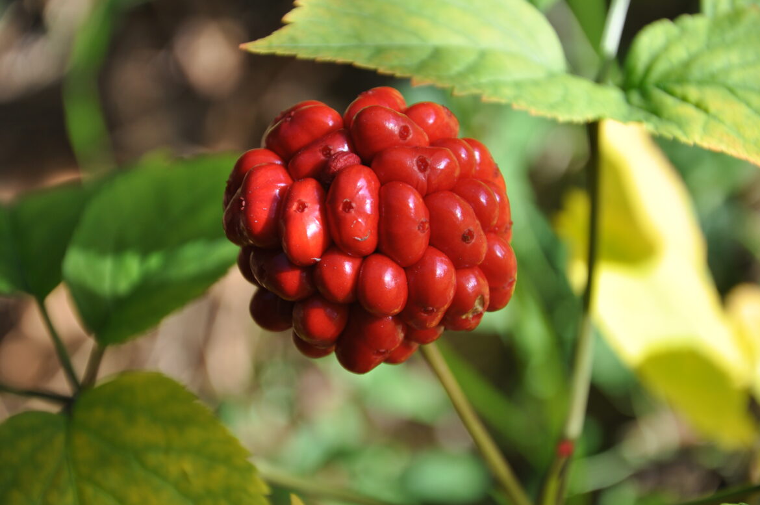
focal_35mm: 158
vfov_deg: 8.7
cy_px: 252
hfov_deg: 13.1
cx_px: 380
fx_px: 3321
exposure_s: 1/160
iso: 200
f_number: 6.3
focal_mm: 105
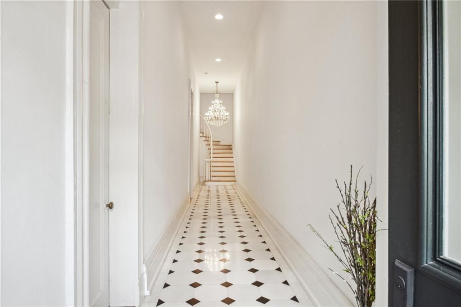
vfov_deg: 61.8
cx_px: 230
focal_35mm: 20
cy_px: 154
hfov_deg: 84.0
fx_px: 256
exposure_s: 1/8
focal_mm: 20
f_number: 14
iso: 400
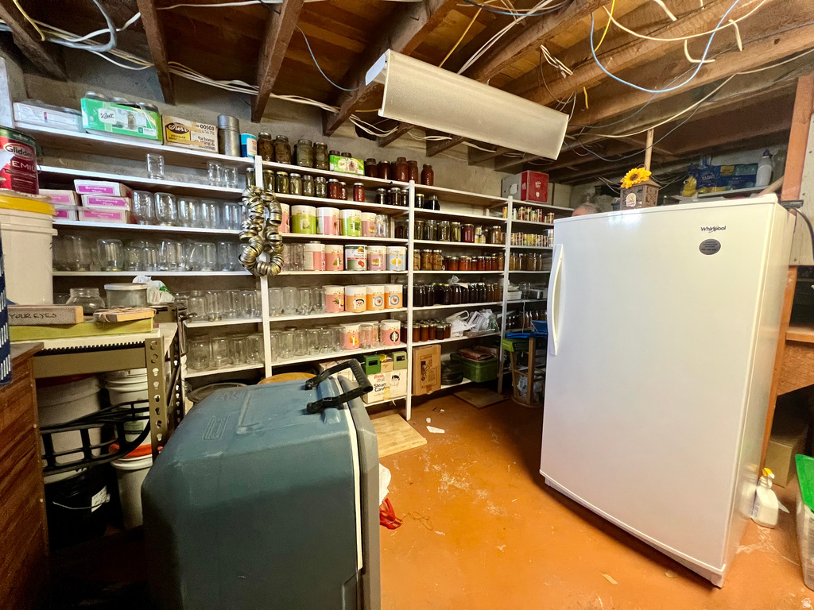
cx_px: 407
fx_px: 306
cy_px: 305
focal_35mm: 13
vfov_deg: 89.9
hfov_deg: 106.2
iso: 500
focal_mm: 1.57
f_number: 1.8
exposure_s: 1/60
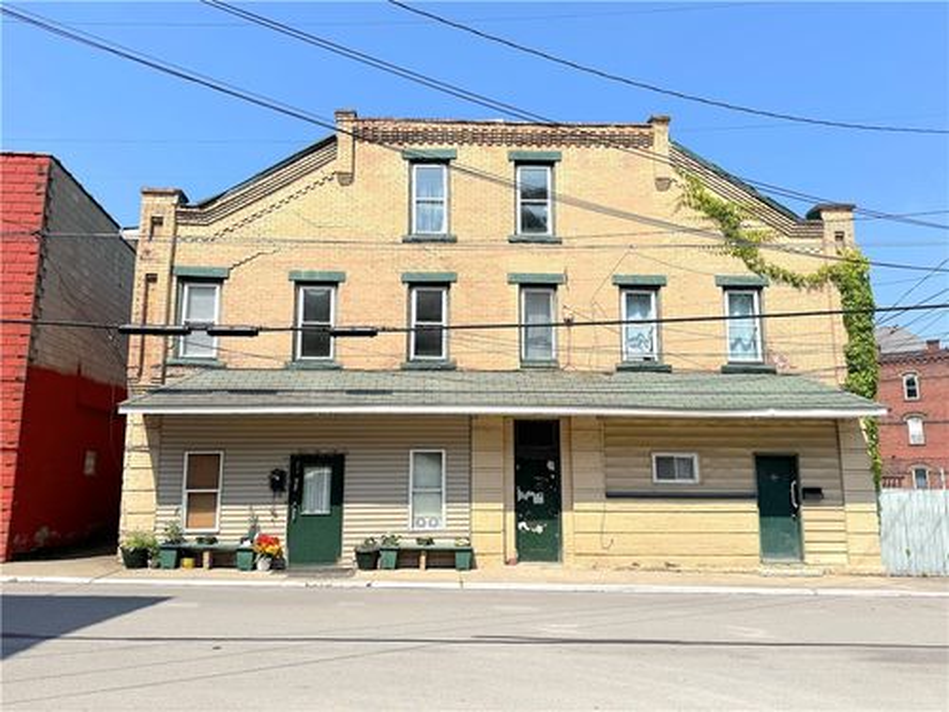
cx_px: 474
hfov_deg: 71.6
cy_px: 356
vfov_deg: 56.8
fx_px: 658
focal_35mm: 24
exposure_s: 1/6410
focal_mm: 6.76
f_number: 1.78
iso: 80
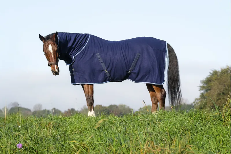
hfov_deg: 16.7
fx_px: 789
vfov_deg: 11.1
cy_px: 77
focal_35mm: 123
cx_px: 116
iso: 800
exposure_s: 1/2000
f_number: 5.6
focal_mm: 82.2
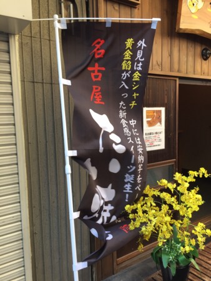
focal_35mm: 29
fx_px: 235
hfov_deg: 48.3
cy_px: 140
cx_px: 106
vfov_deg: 61.6
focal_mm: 4.15
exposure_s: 1/60
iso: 40
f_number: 2.2
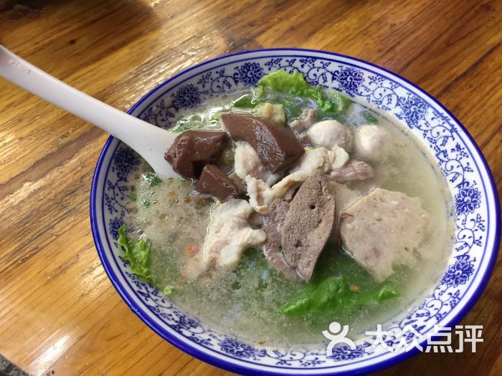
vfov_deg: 48.2
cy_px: 188
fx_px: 421
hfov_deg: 61.7
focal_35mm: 29
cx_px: 251
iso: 125
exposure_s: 1/33
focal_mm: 4.15
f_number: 2.2
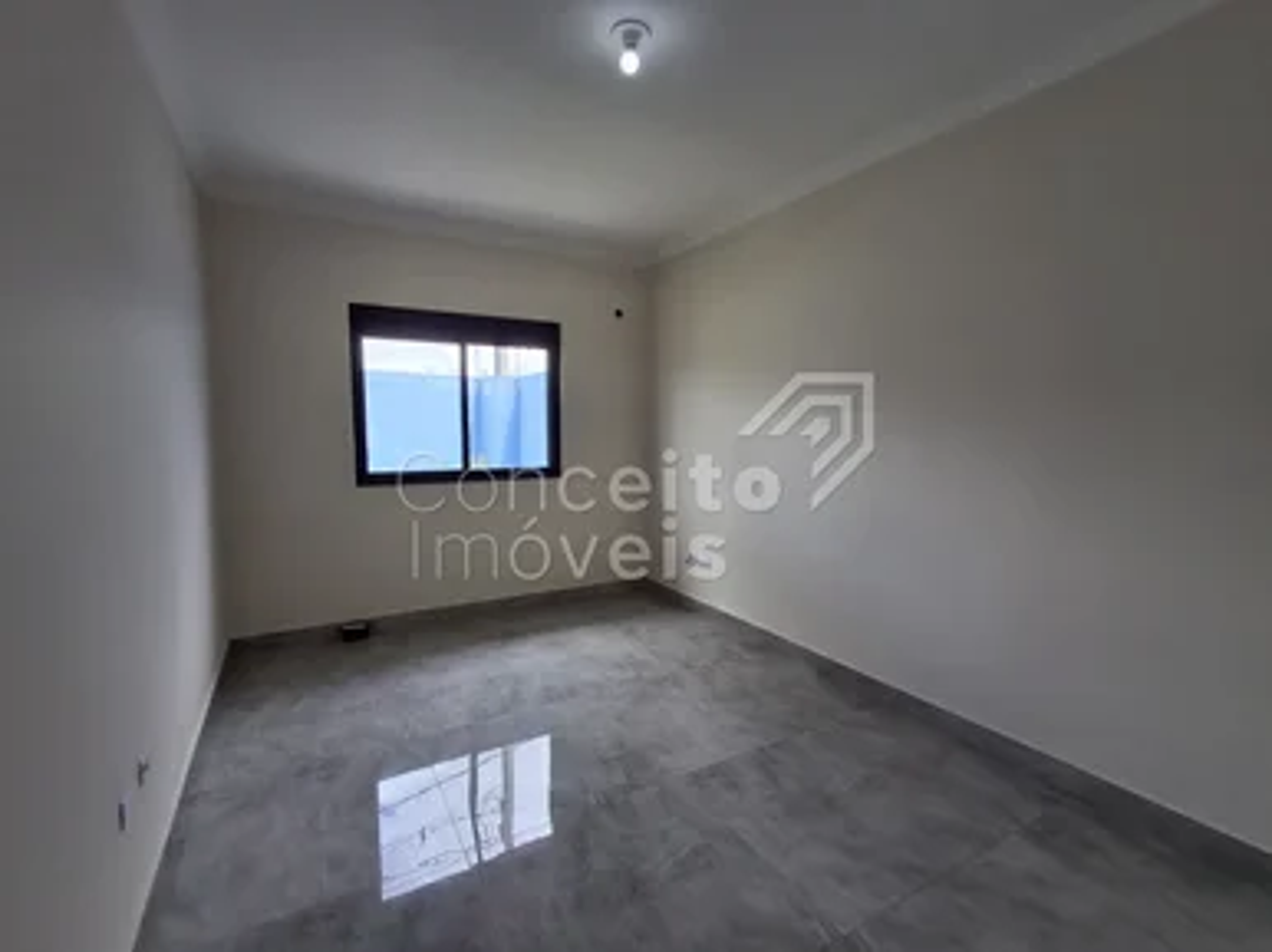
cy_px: 476
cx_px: 636
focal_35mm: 16
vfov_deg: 78.0
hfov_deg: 94.5
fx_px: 588
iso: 40
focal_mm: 1.64
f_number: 2.2
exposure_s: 1/148
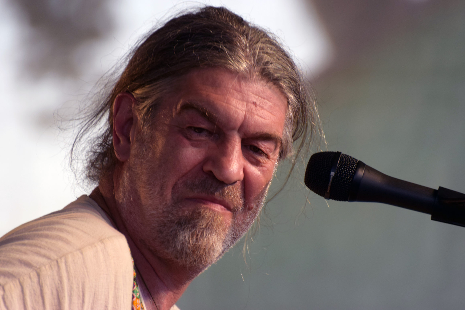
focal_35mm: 450
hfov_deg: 4.6
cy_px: 155
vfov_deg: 3.1
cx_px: 232
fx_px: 5812
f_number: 5.6
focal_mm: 300
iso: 640
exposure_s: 1/250
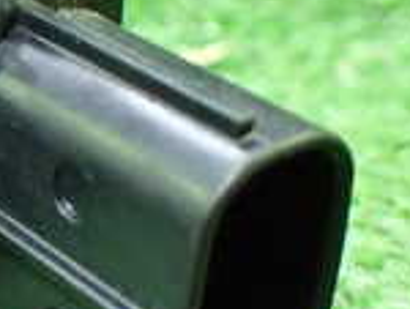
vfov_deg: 12.4
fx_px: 1424
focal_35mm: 120
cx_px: -372
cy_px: 221
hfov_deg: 14.1
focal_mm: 5.4
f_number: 2.3
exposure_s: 1/30
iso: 1000
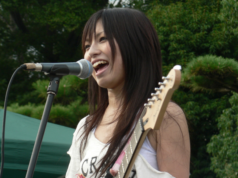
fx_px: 1155
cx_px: 119
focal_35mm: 168
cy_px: 89
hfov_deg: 11.8
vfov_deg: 8.8
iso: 80
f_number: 4
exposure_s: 1/125
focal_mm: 28
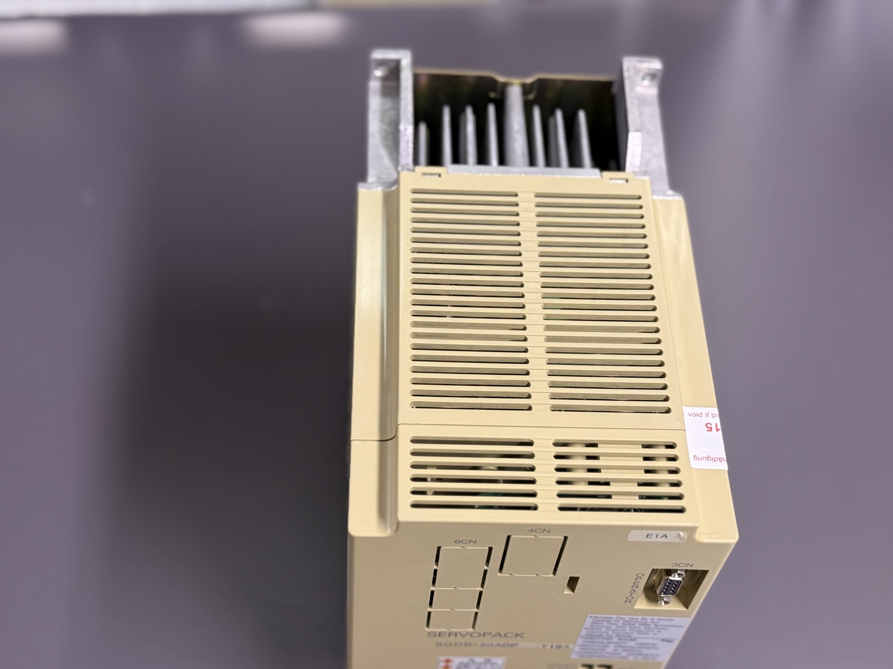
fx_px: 1238
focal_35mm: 48
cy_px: 334
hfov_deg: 39.7
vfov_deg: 30.3
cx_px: 446
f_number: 1.78
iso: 250
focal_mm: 6.76
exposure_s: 1/50
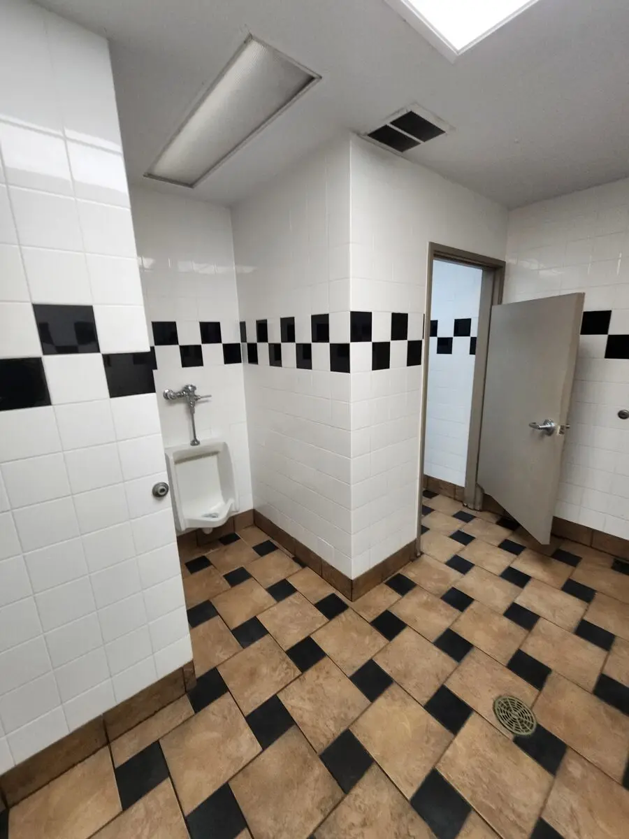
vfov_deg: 106.2
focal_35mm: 13
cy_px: 420
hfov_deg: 89.9
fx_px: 315
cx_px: 314
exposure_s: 1/60
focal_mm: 2.2
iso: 160
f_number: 2.2
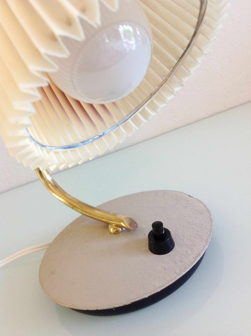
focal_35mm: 35
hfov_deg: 40.6
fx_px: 339
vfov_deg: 52.7
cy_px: 168
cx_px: 126
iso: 125
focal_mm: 4.28
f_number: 2.4
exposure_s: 1/17
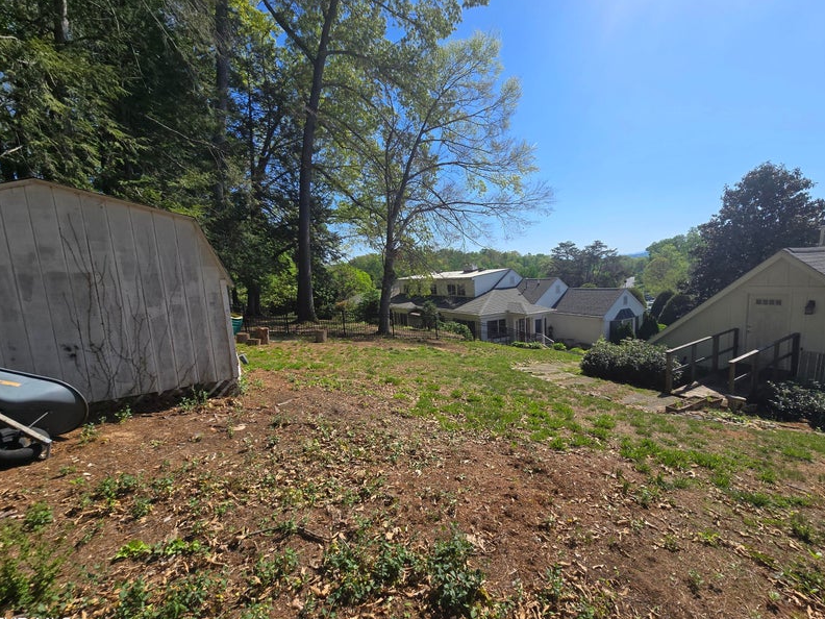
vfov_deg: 85.6
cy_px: 322
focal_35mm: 14
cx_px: 435
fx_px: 334
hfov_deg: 102.0
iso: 50
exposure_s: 1/2607
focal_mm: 2.2
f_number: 2.2
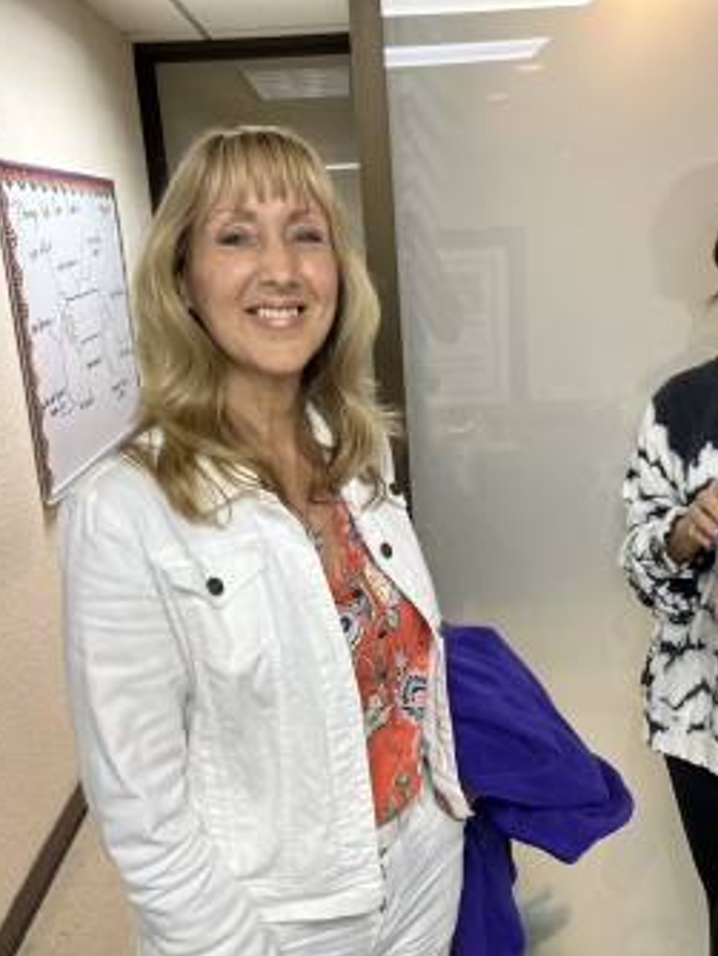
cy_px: 479
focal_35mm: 35
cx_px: 398
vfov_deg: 52.6
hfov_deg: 40.7
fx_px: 967
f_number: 1.6
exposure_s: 1/60
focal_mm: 5.1
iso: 80
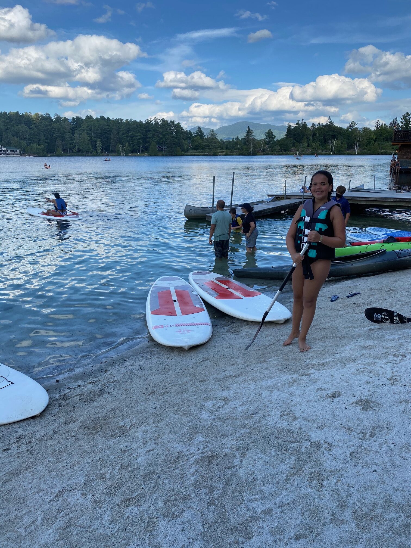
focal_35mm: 26
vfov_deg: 67.3
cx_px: 206
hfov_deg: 53.1
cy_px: 274
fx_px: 412
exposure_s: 1/1232
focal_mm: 4.25
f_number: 1.8
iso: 32
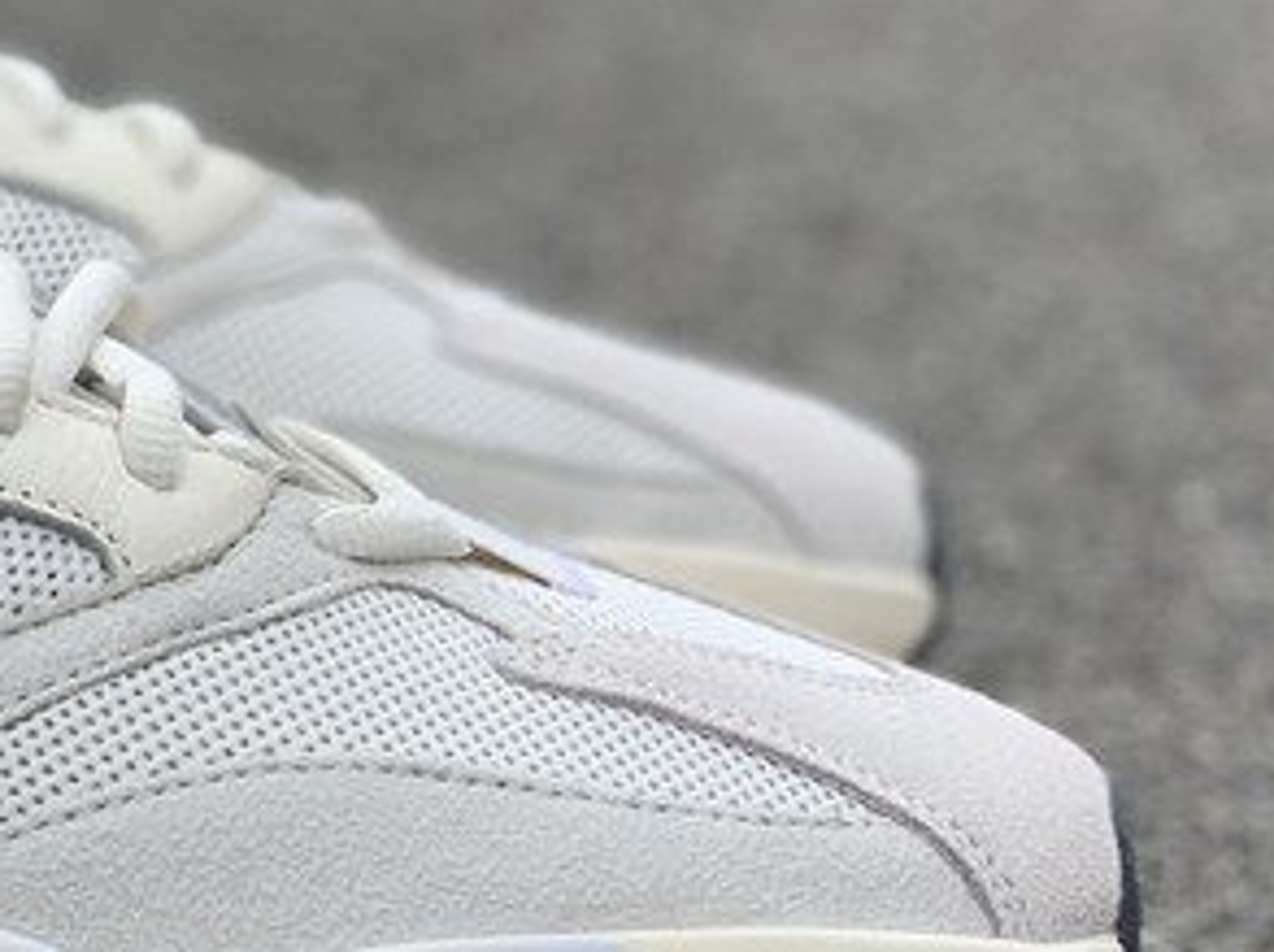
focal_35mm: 160
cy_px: 711
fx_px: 5881
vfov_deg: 9.2
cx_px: -278
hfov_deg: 12.1
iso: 20
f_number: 2.4
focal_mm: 6
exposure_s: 1/122
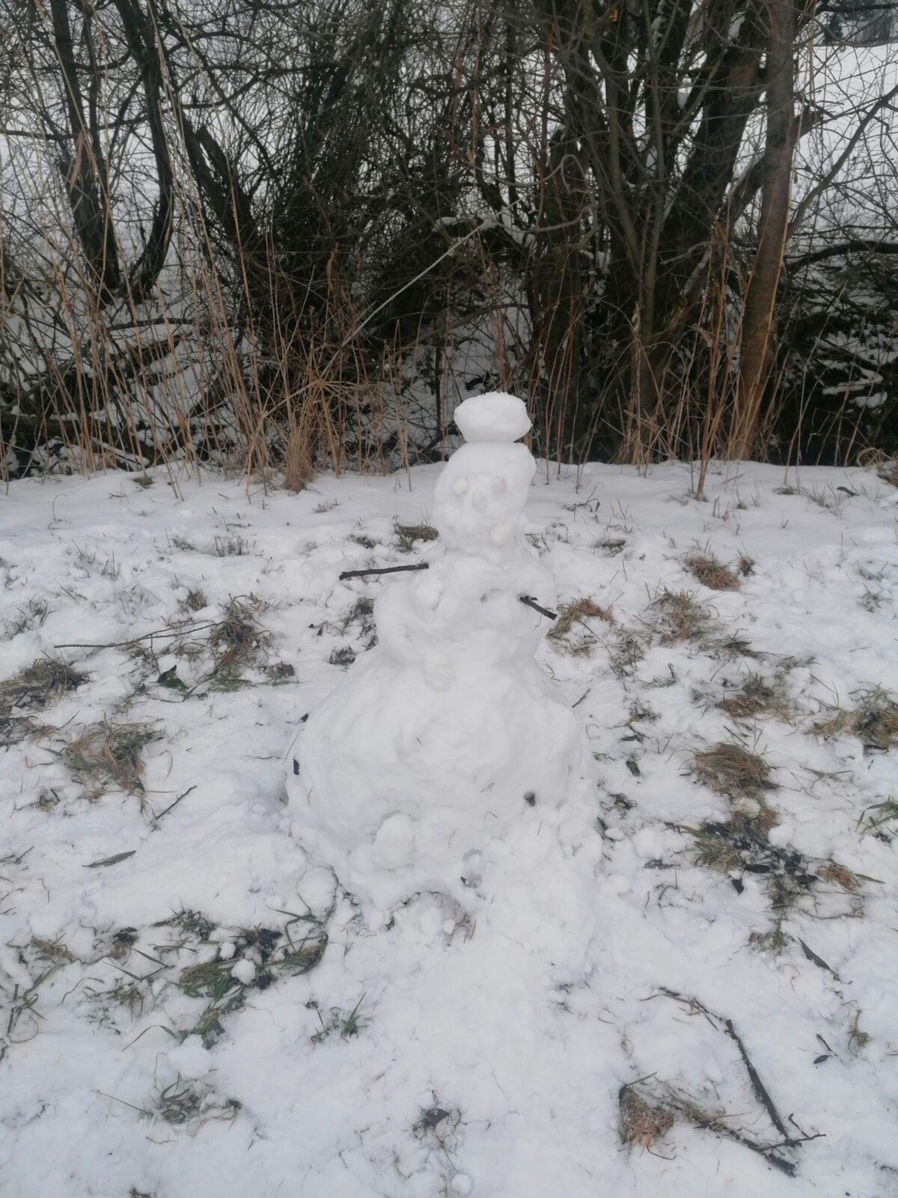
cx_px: 449
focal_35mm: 27
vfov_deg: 65.3
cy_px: 599
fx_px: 934
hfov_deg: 51.4
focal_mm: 4.75
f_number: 1.8
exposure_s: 1/1041
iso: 50
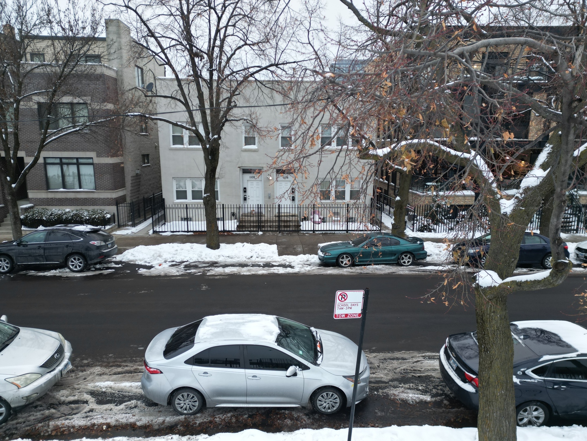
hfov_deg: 71.6
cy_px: 220
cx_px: 294
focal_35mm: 24
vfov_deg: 56.8
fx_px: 407
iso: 120
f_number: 1.7
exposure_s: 1/80
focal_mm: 6.72
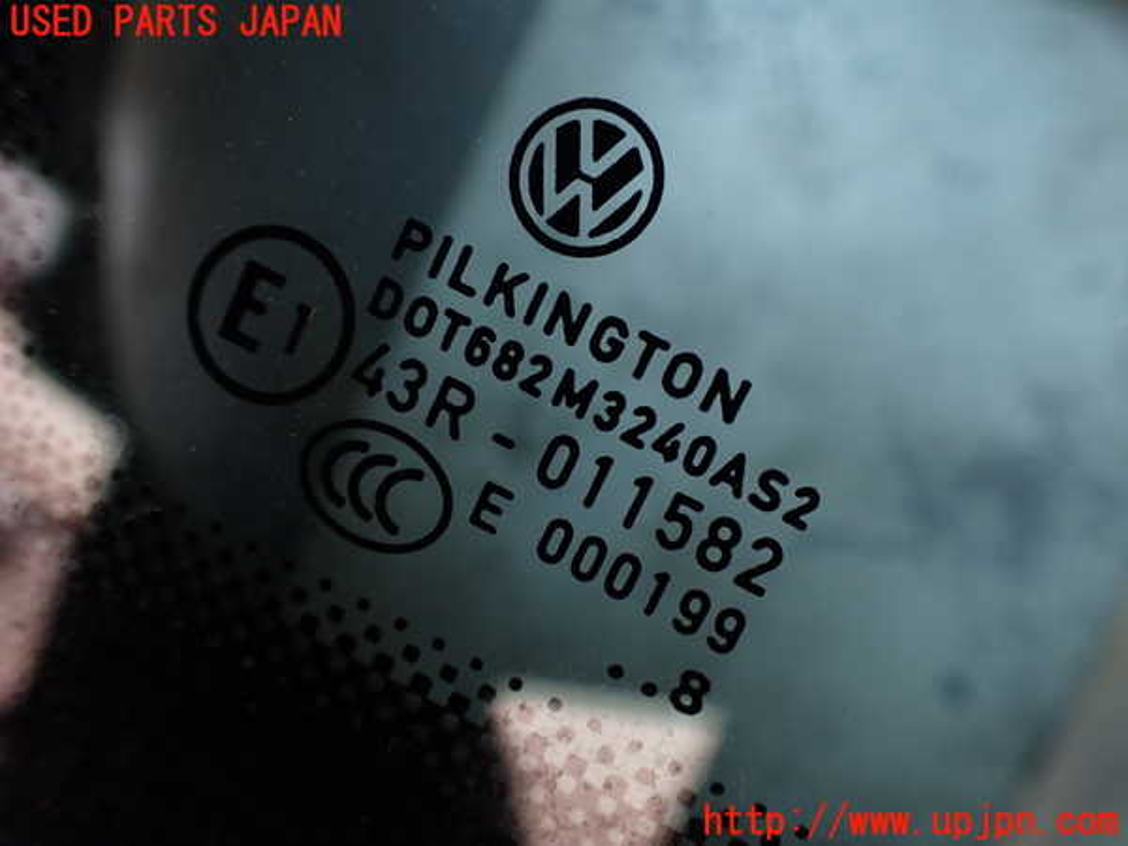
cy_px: 423
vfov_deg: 46.8
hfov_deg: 60.0
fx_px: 978
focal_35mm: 30
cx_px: 564
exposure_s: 1/125
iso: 100
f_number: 2.3
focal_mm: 5.4
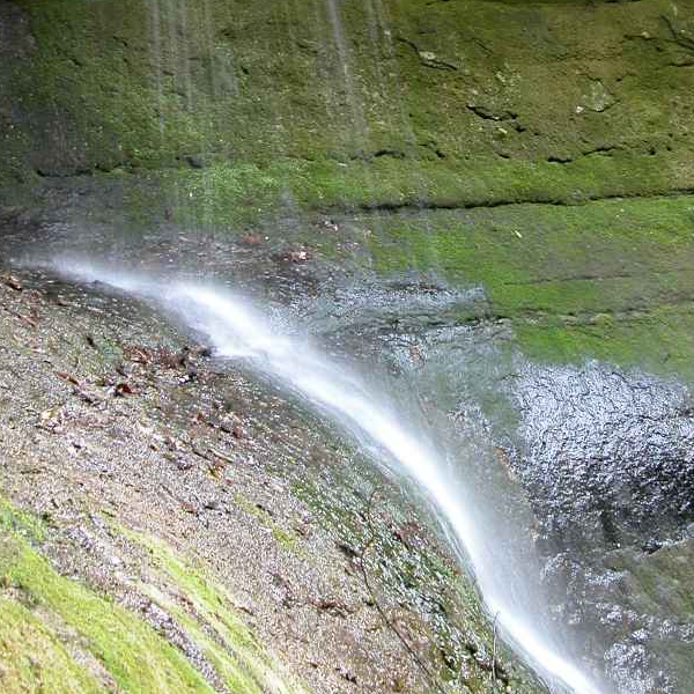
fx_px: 1497
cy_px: 150
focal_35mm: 66
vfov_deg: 25.7
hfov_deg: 26.0
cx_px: 419
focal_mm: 8.9
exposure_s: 1/6.9
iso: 100
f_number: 2.8
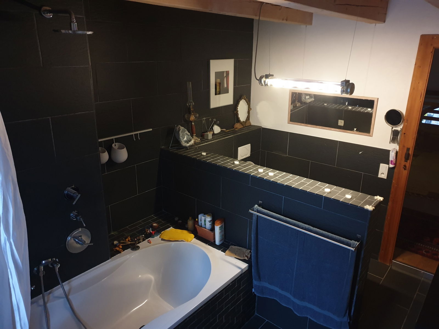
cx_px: 220
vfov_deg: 53.1
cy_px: 164
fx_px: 330
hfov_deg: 67.3
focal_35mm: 26
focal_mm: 4.3
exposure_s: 1/10
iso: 400
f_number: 1.5
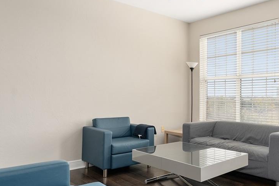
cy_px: 96
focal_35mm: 31
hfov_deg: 57.4
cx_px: 208
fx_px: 240
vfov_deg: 42.3
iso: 400
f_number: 7.1
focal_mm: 14
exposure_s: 1/13
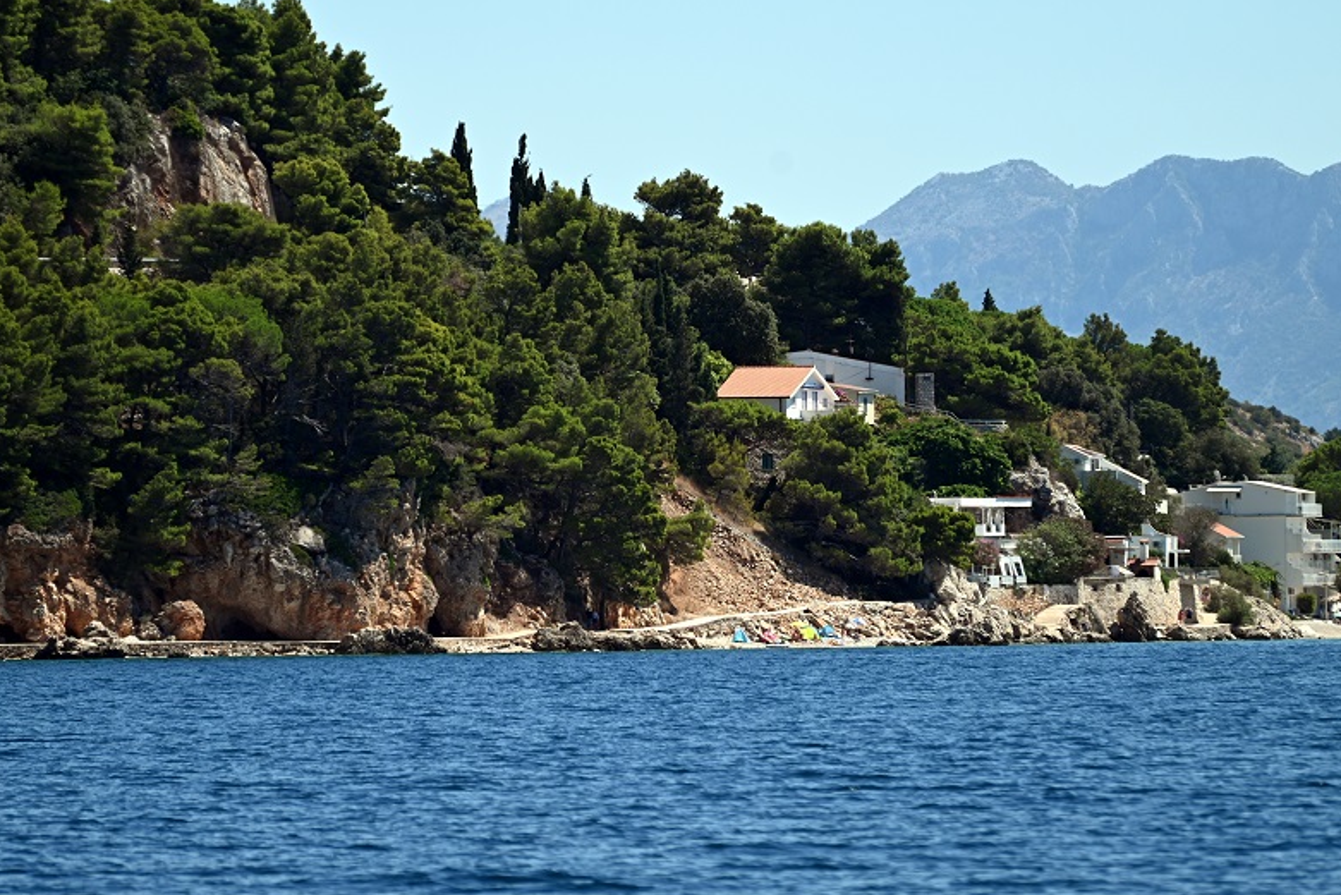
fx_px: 11921
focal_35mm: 320
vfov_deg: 4.3
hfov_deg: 6.4
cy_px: 353
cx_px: 618
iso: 100
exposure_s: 1/640
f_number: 5.6
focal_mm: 250
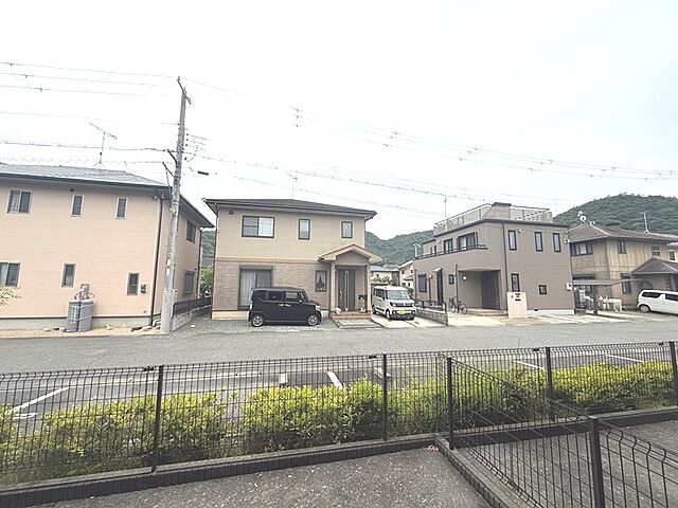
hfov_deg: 102.1
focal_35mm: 14
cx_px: 339
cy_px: 254
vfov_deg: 85.7
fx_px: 274
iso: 50
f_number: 2.2
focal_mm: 2.22
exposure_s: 1/1613
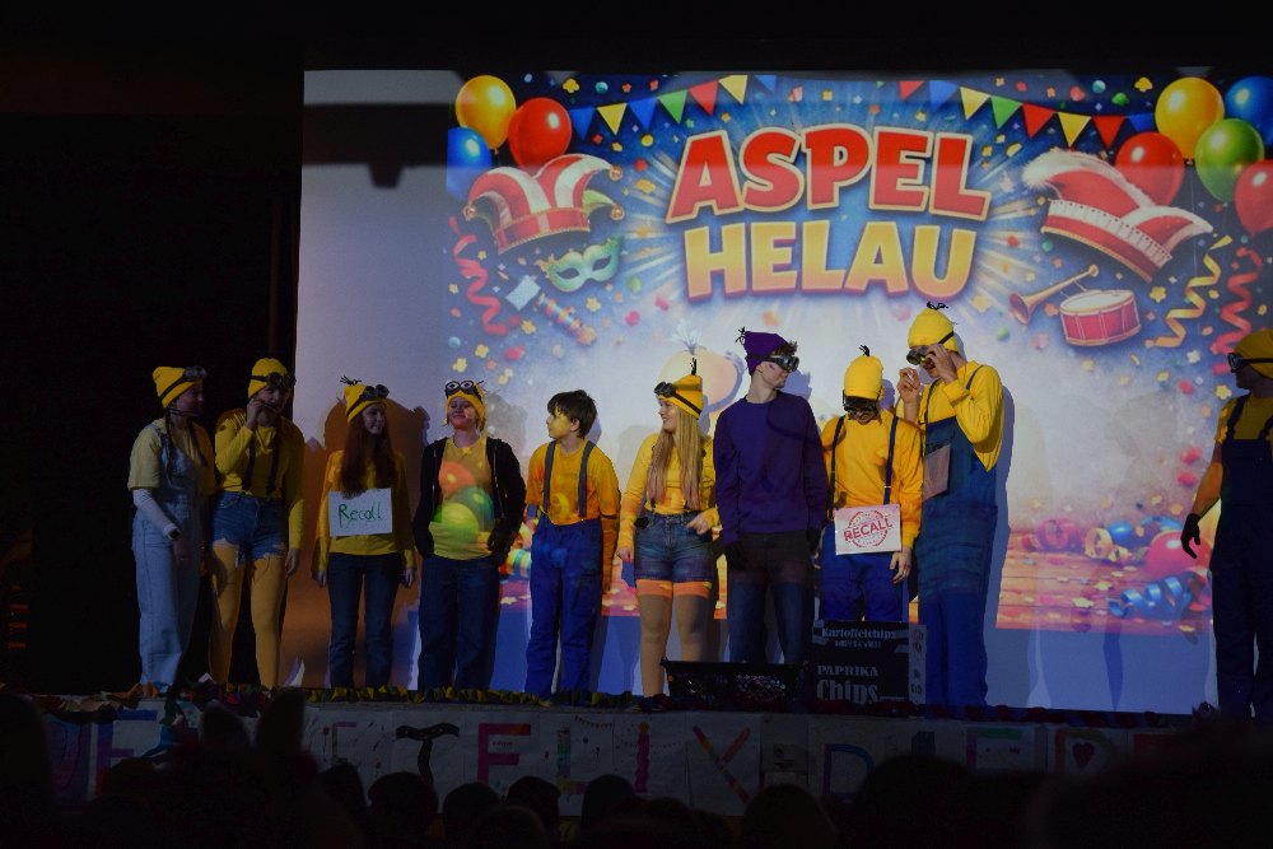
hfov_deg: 19.5
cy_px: 424
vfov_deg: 13.0
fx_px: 3713
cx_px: 636
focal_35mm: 105
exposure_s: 1/60
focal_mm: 70
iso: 450
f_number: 4
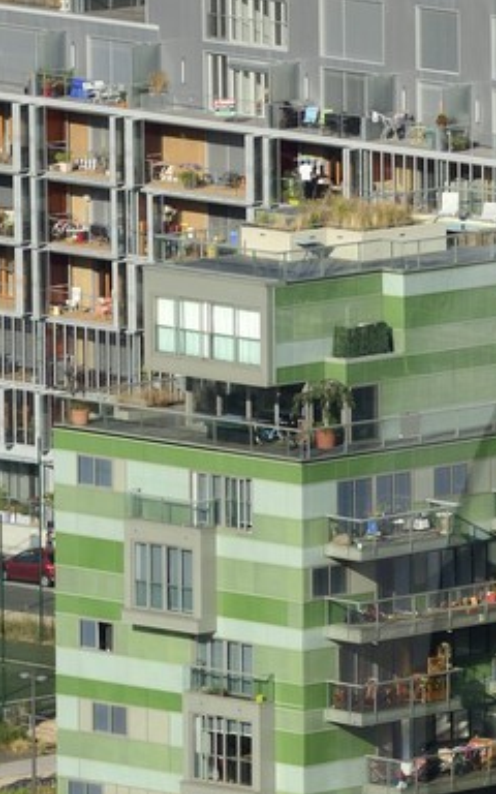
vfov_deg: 2.5
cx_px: 1186
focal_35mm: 850
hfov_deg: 1.5
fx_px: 18384
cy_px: 735
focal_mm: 200
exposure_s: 1/320
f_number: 11
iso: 200
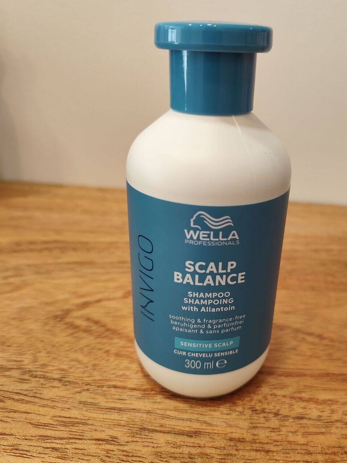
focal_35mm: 29
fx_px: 388
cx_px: 218
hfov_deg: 47.8
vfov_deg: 61.6
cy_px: 247
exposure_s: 1/100
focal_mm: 6.19
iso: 320
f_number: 1.65
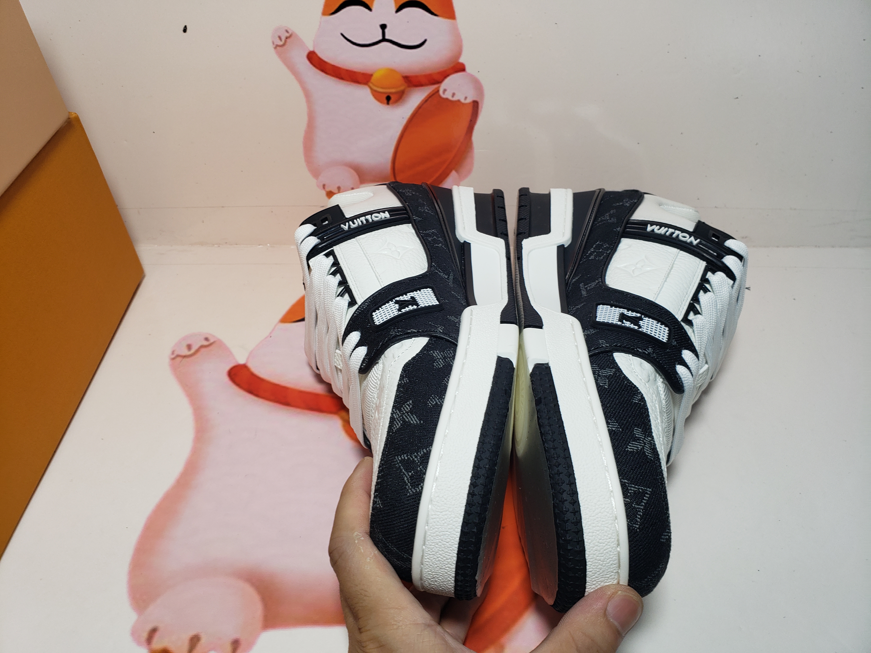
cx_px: 436
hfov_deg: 67.3
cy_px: 326
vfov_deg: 53.1
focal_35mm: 26
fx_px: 654
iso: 50
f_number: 2.4
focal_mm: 4.3
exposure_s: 1/293
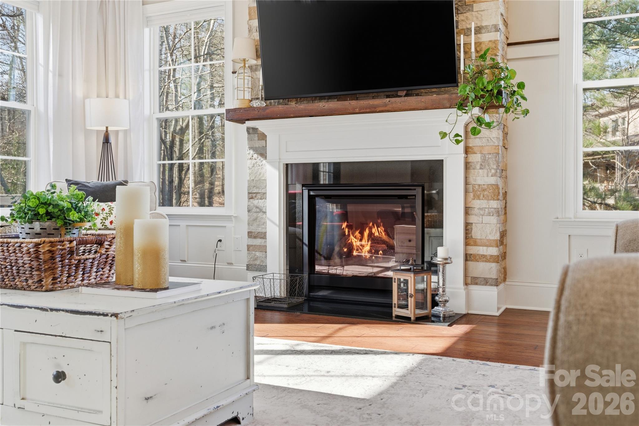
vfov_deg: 37.8
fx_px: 621
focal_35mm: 35
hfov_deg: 54.4
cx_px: 320
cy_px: 213
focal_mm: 35
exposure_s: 1/800
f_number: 7.1
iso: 250
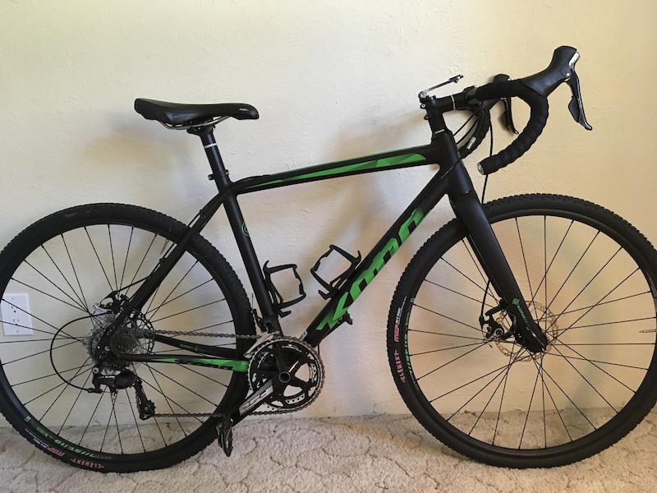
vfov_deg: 48.2
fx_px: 550
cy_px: 246
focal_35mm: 29
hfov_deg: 61.7
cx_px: 328
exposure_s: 1/20
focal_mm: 4.15
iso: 200
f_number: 2.2
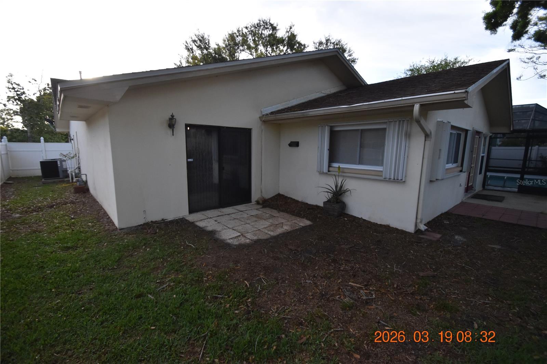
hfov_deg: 100.4
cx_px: 274
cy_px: 182
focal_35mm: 15
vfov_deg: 77.3
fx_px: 228
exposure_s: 1/2000
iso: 800
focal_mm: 10
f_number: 3.5
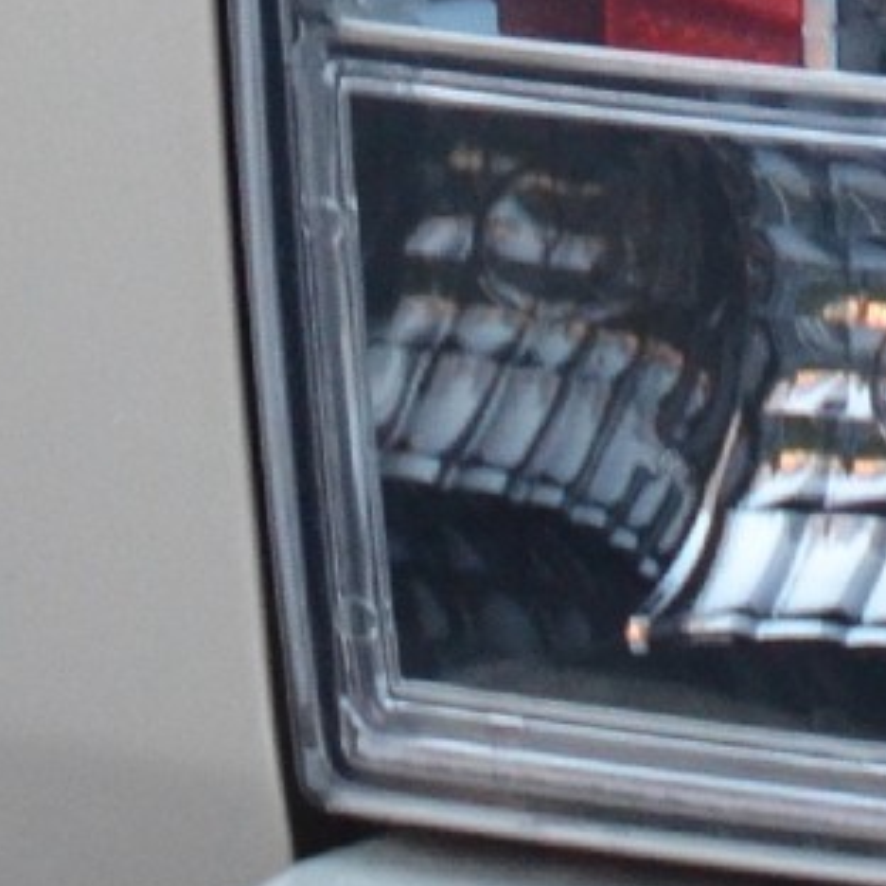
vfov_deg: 2.4
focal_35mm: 714
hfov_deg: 2.5
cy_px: -1269
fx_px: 20676
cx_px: 937
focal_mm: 70
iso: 1600
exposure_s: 1/100
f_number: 5
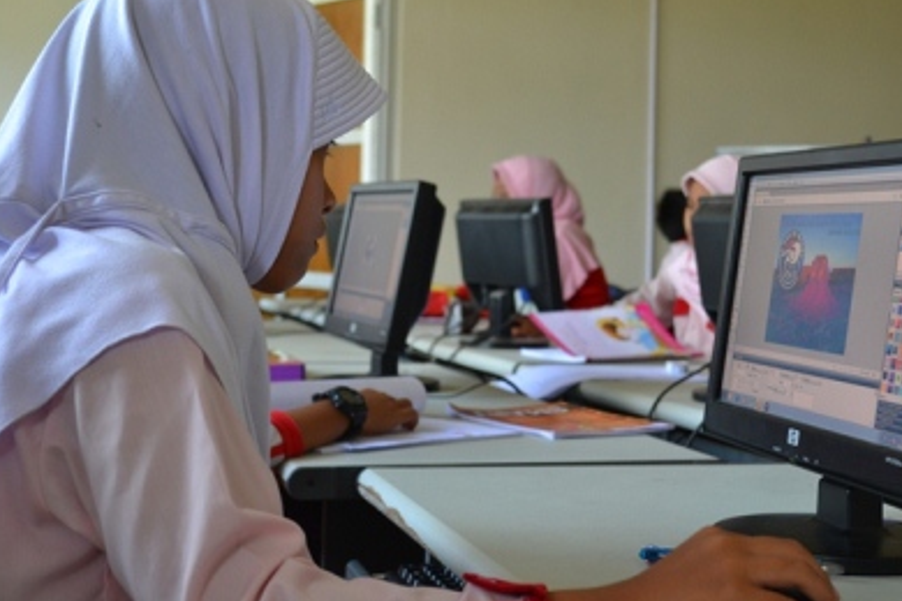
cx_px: 511
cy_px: 262
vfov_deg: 21.9
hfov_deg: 32.3
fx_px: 1553
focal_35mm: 62
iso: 450
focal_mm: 36
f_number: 5
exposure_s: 1/15
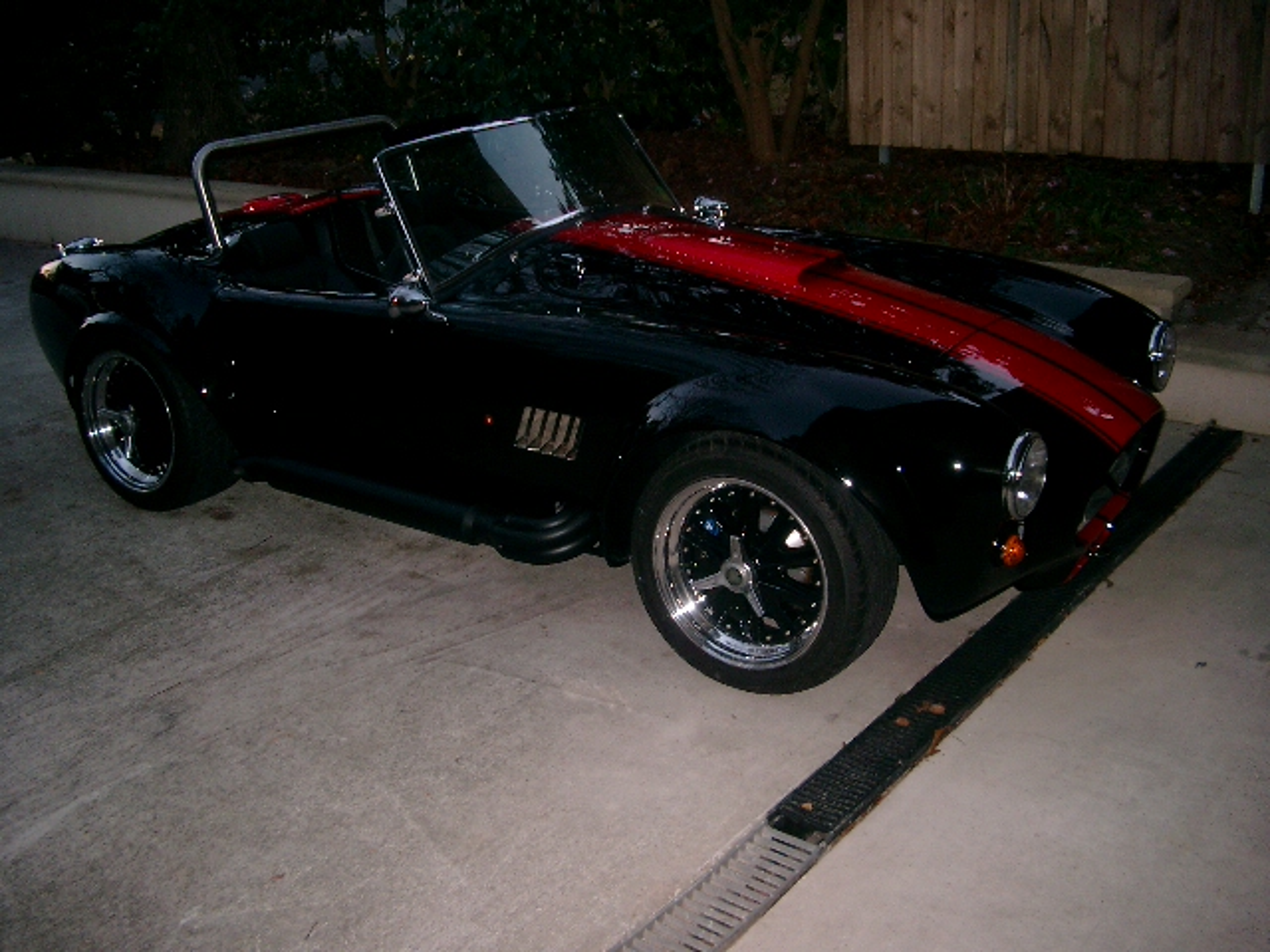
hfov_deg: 50.1
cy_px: 476
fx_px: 1357
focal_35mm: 37
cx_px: 635
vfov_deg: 38.7
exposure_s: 1/60
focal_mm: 7.6
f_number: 2.6
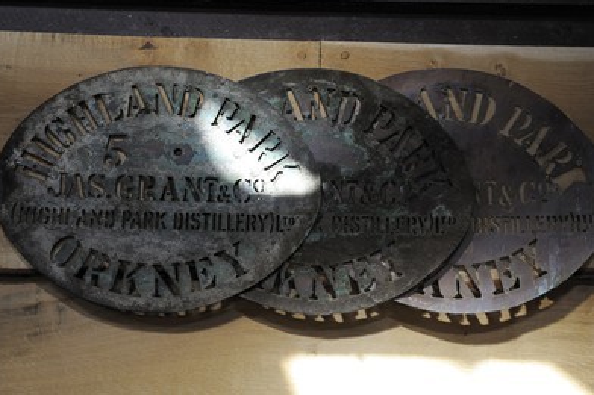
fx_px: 990
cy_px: 185
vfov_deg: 22.6
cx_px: 306
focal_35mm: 60
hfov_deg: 33.4
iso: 400
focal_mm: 56
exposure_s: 1/80
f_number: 4
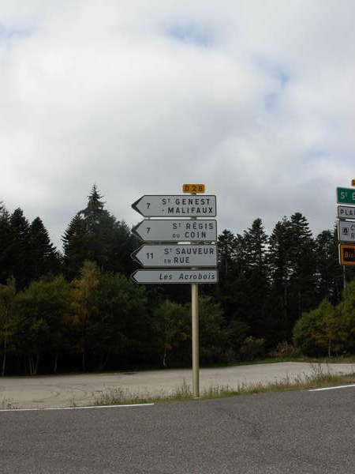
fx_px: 520
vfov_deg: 49.0
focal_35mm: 38
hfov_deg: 37.7
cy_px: 237
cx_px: 178
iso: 79
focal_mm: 6.3
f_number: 4.9
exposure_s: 1/512
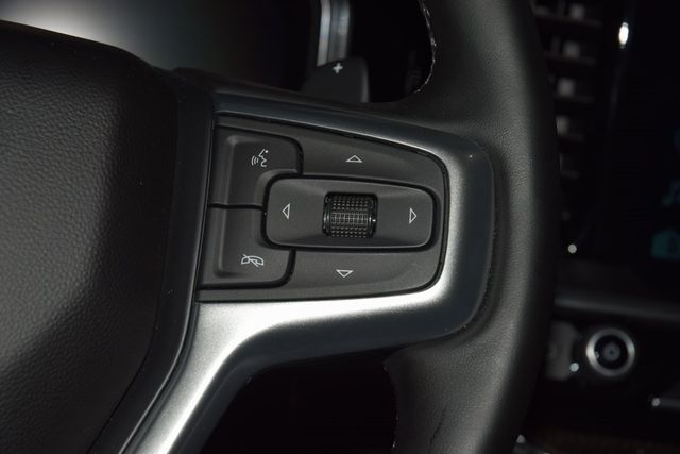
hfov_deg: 19.5
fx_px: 1984
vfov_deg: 13.0
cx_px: 340
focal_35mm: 105
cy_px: 227
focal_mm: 70
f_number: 8
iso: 100
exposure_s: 1/125
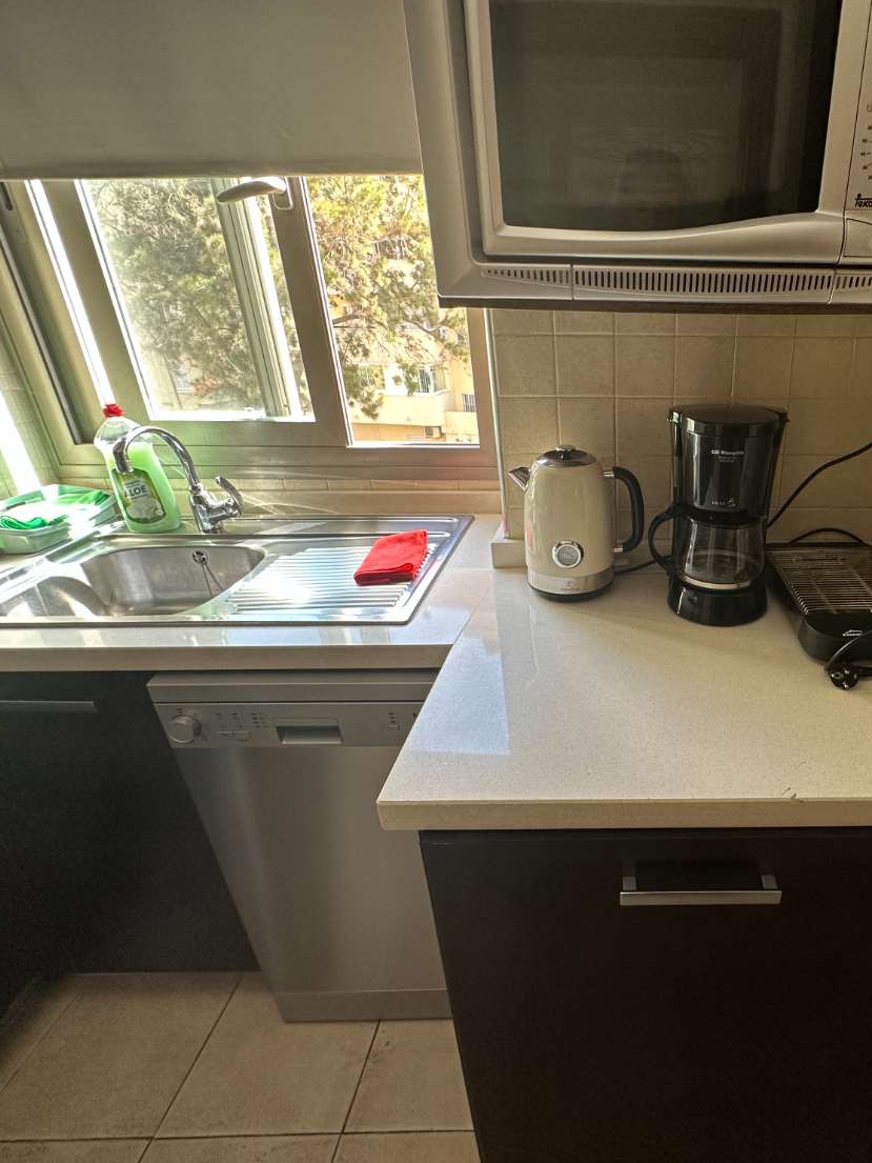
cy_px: 583
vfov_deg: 84.7
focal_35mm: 19
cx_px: 646
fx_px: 638
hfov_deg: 64.9
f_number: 2.2
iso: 100
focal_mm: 2.22
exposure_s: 1/99
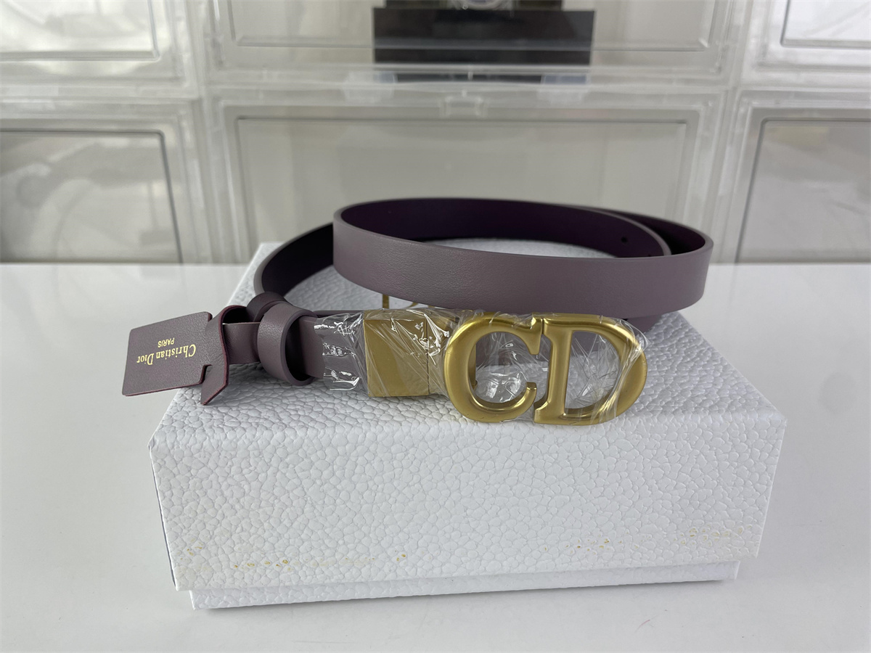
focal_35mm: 26
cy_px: 326
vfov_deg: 53.1
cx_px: 436
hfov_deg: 67.3
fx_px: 654
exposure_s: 1/264
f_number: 1.6
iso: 32
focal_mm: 4.2
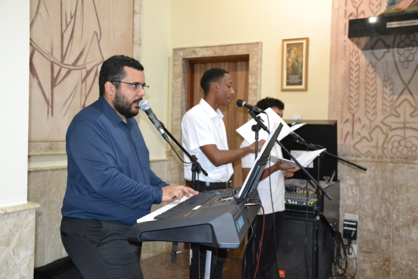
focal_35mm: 39
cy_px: 140
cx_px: 209
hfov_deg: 49.6
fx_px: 453
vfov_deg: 34.2
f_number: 3.8
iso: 3200
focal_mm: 26
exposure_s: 1/60
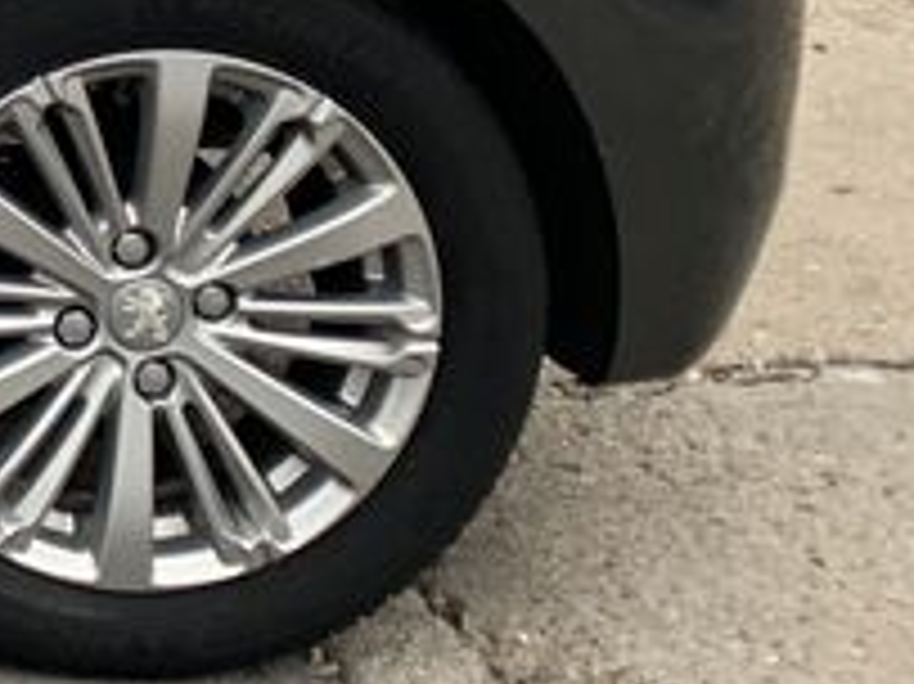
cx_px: -1454
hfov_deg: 10.5
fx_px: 4064
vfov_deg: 9.3
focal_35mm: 154
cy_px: -477
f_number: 1.8
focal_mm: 4.25
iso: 25
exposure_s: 1/185
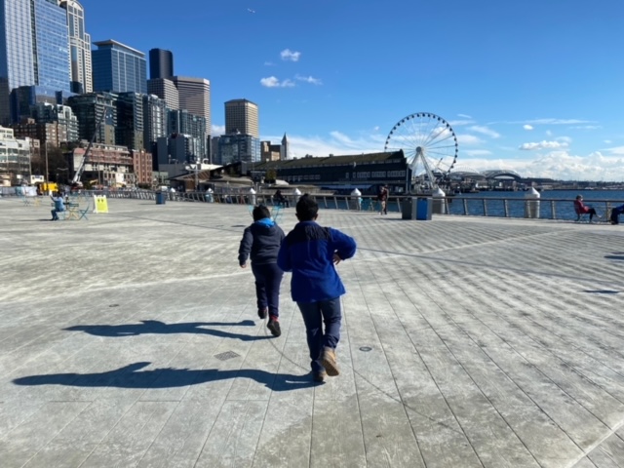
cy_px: 234
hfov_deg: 67.3
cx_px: 312
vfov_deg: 53.1
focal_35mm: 26
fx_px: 469
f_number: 1.8
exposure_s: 1/3846
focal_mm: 4.25
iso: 32
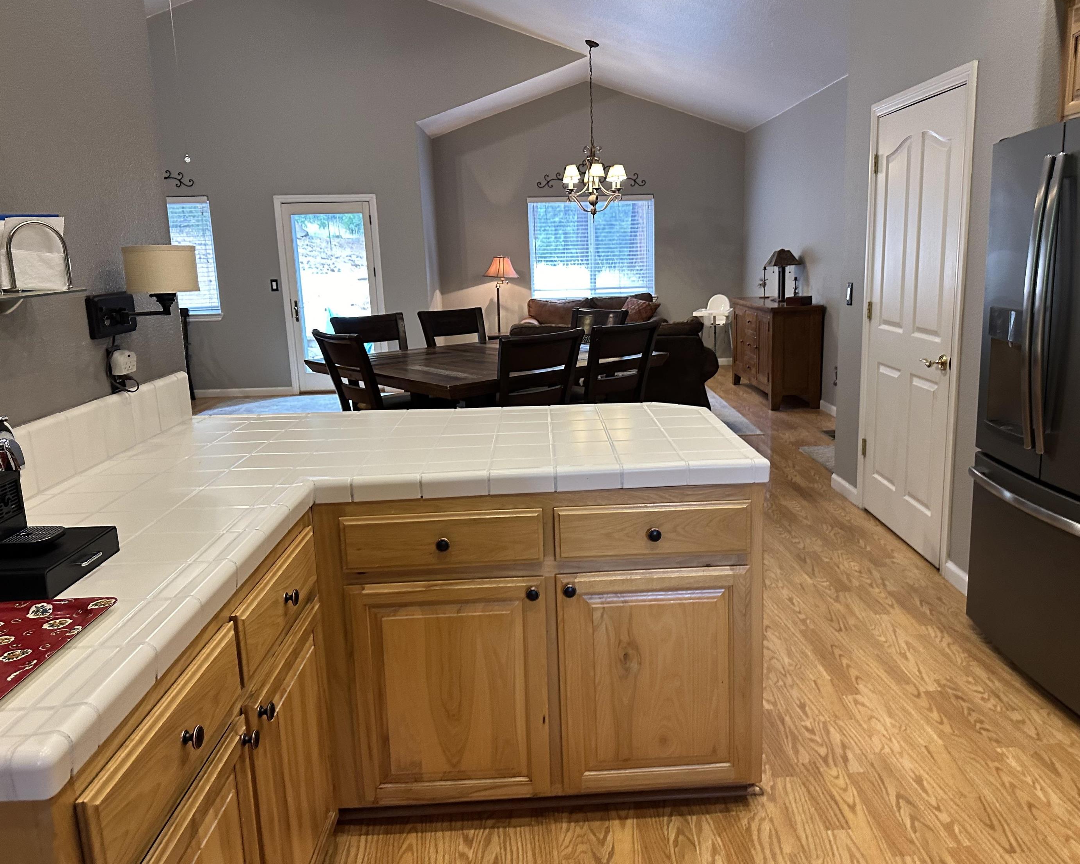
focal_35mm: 26
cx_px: 575
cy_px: 420
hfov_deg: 66.0
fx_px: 831
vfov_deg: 54.9
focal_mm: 6.86
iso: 320
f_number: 1.78
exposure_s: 1/60
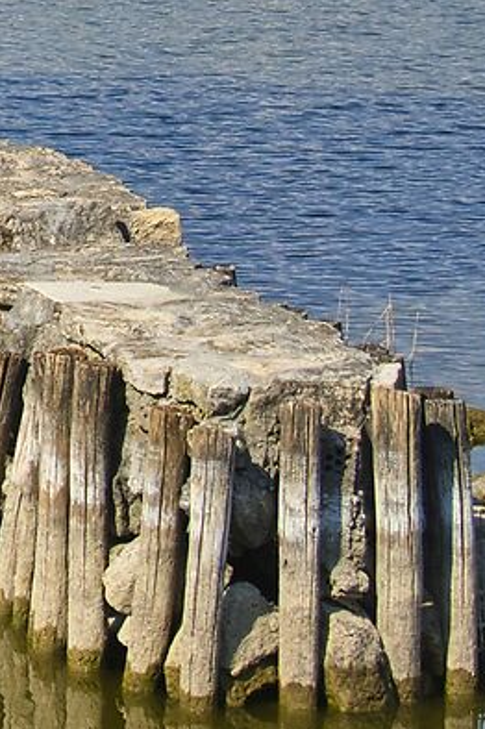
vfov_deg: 6.6
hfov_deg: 4.3
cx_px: -744
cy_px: -181
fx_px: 6295
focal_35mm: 311
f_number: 7.1
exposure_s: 1/400
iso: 100
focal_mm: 34
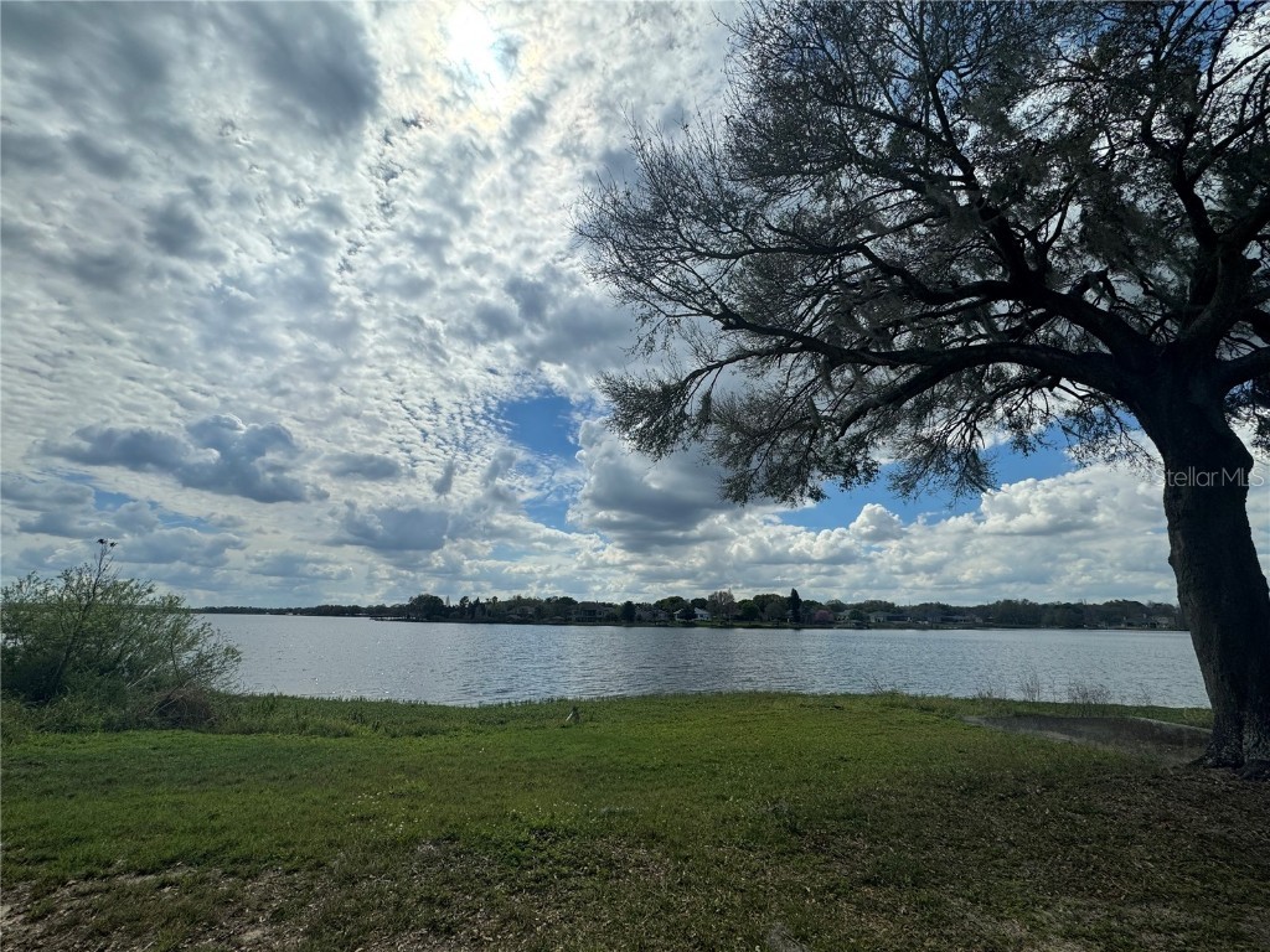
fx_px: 514
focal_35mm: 14
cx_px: 635
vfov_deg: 85.7
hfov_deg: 102.1
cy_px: 476
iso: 40
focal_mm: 2.22
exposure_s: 1/4926
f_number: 2.2
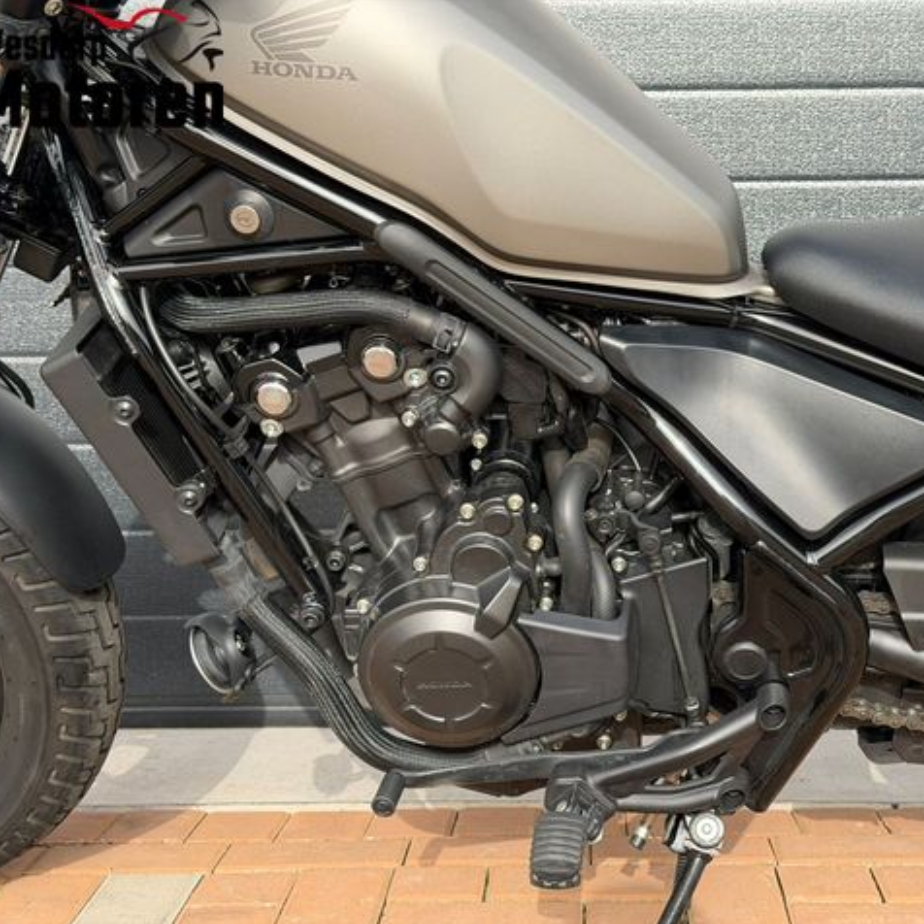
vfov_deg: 30.0
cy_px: 464
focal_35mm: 57
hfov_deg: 29.9
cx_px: 596
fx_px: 1721
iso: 80
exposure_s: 1/1264
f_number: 1.78
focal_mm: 6.76
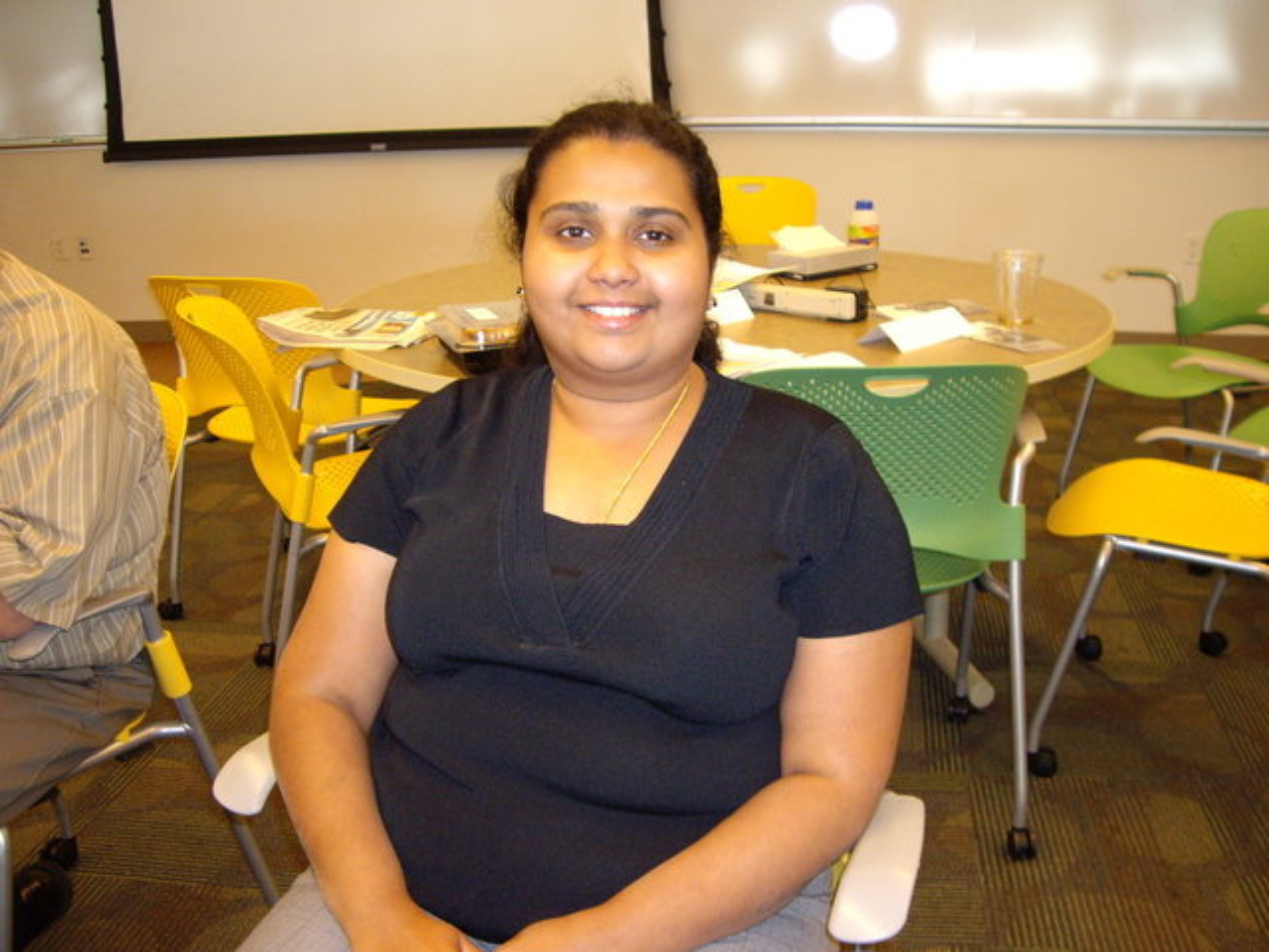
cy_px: 476
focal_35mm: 38
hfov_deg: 49.0
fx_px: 1393
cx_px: 634
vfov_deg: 37.7
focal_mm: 6.2
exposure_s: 1/40
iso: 200
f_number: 2.7
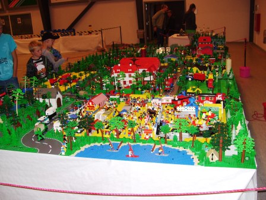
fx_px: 277
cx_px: 133
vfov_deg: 39.7
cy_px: 100
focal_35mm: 36
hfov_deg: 51.4
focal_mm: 6
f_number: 2.7
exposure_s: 1/60
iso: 100
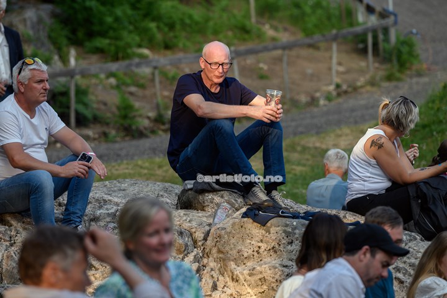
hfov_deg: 10.3
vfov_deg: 6.9
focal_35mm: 200
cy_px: 149
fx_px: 2483
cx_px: 224
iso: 500
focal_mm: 200
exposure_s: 1/320
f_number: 5
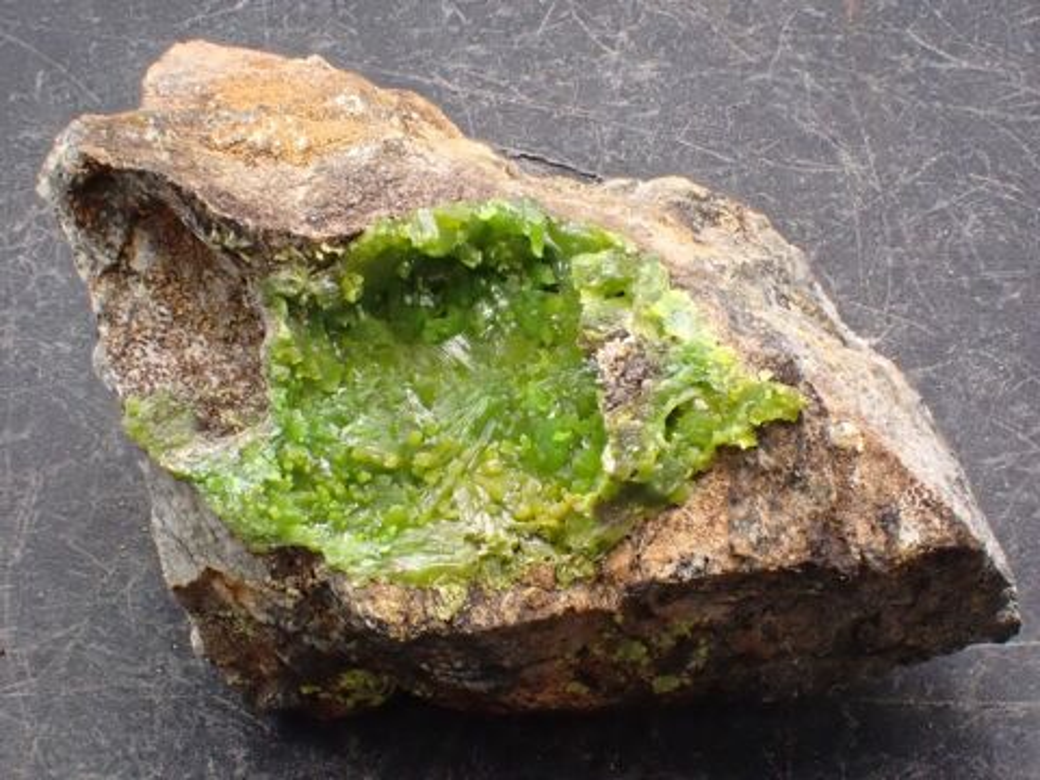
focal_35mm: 100
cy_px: 390
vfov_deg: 14.8
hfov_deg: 19.6
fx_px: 3004
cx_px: 520
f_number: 6.3
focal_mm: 18
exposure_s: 1/320
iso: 800
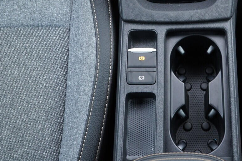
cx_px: 178
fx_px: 450
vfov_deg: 19.9
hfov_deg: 29.7
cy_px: 16
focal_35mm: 67
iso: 320
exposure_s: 1/40
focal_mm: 24
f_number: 2.8
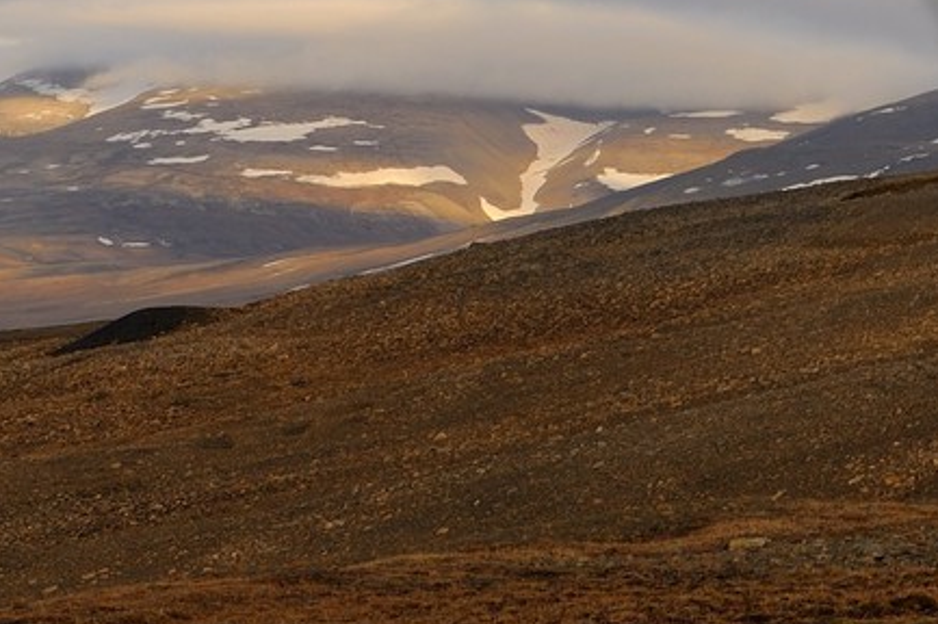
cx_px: 1696
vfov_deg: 5.9
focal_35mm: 229
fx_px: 5962
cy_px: -436
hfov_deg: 8.6
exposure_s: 1/160
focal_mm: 62
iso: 200
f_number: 11
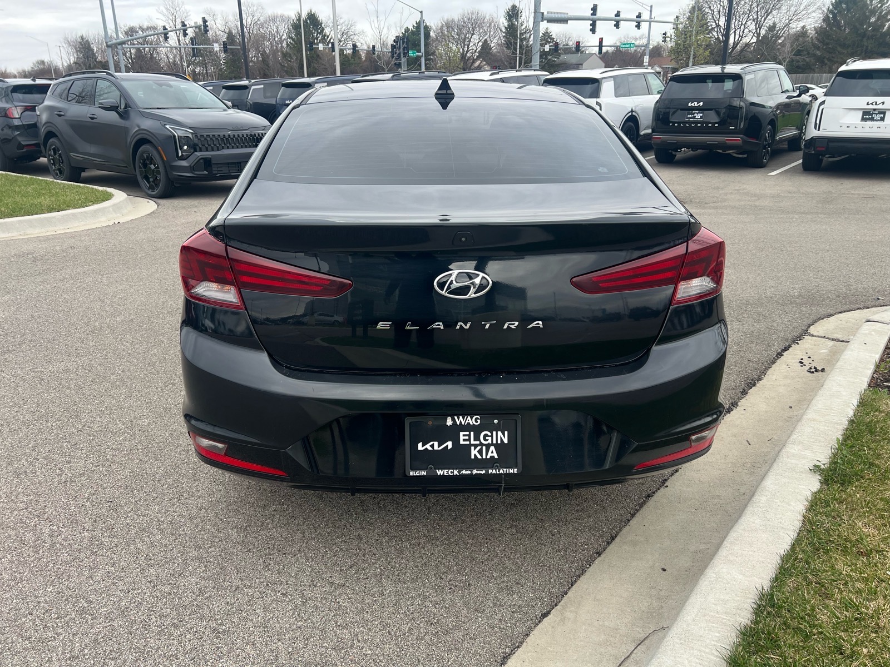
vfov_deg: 53.1
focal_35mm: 26
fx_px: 668
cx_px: 445
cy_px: 334
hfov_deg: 67.3
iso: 50
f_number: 1.5
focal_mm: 5.7
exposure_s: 1/827
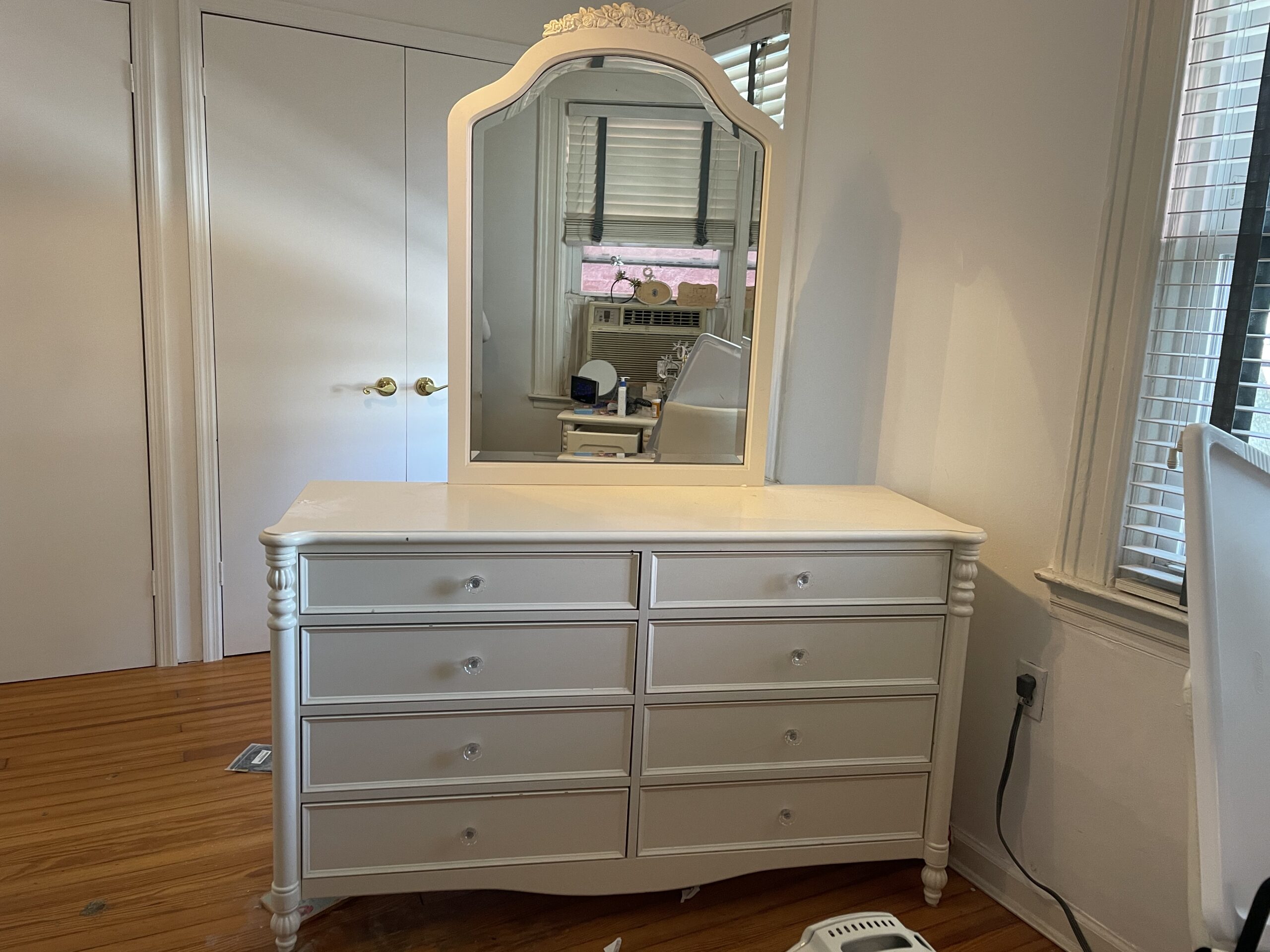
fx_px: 954
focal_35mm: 26
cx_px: 635
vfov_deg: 53.1
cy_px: 476
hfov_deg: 67.3
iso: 200
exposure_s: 1/60
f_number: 1.6
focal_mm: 4.2
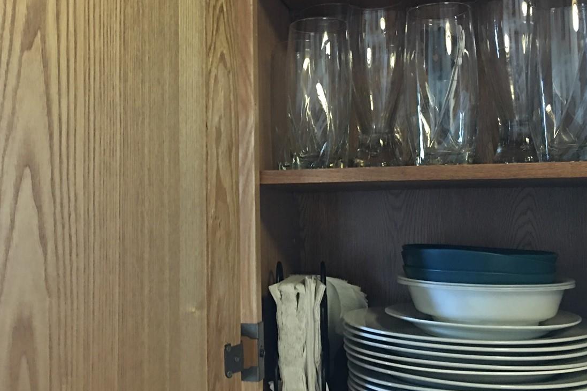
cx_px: 227
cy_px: 140
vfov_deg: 30.3
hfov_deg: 44.2
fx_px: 717
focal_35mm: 44
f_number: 2.2
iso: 64
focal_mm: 4.15
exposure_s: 1/4
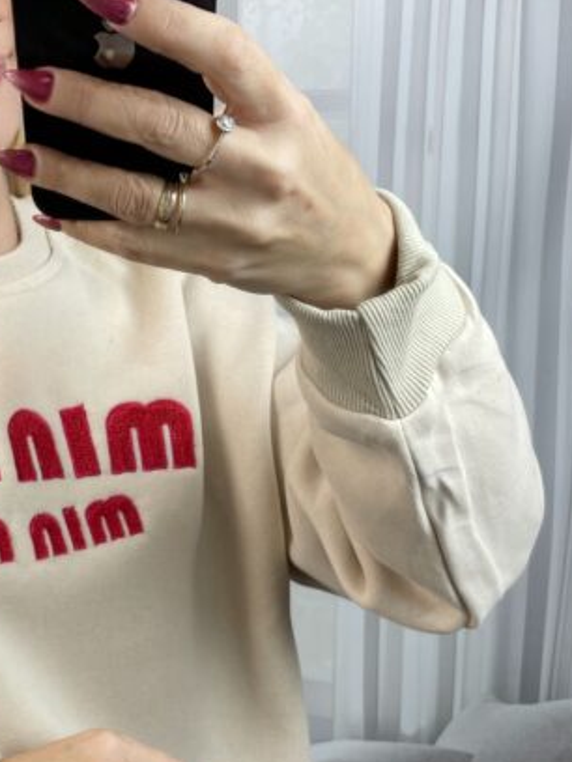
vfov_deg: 37.5
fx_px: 1124
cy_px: 400
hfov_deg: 27.8
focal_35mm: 51
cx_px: 84
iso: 32
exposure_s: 1/102
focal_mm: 4.2
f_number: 1.6
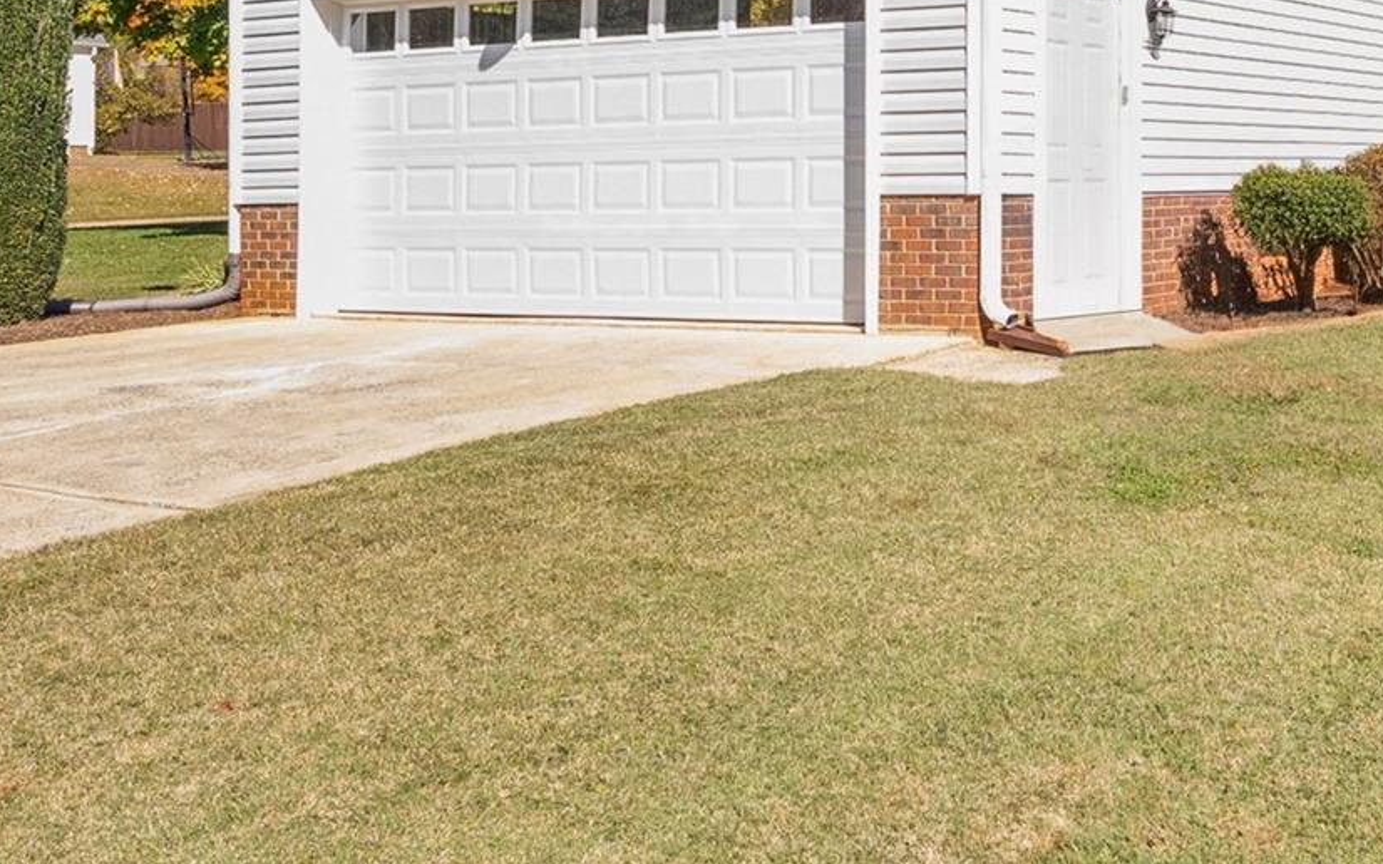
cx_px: 1483
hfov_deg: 38.8
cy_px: -80
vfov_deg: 27.3
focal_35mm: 43
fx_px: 1630
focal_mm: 17.1
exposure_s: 1/1600
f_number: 9
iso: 3200
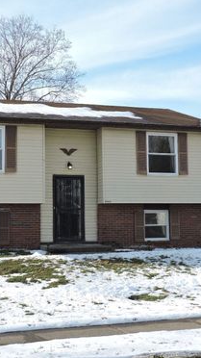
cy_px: 179
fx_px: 597
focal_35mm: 63
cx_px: 95
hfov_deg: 19.1
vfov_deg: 33.3
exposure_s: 1/640
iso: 100
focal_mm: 7.7
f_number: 3.4
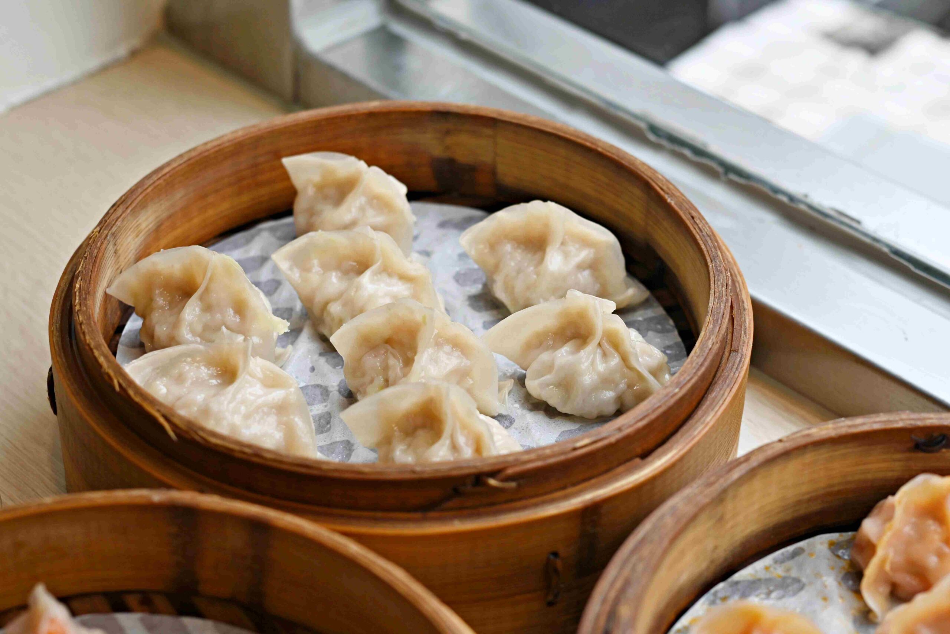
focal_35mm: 75
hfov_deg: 27.0
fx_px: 1979
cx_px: 475
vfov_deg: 18.2
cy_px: 317
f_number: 3.2
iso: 140
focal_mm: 50
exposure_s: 1/320
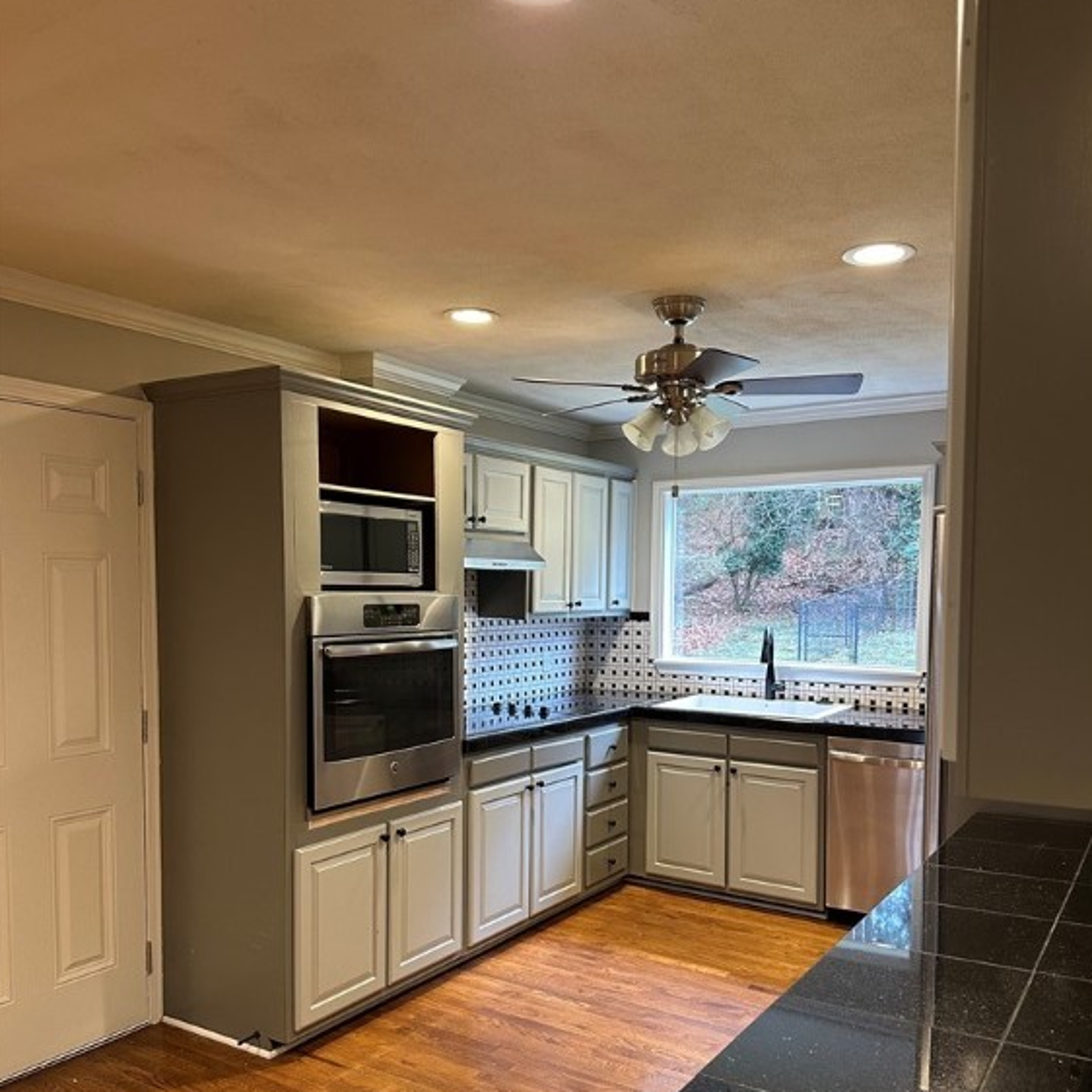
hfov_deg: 55.6
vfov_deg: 55.2
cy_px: 655
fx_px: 1035
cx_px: 552
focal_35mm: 29
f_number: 1.78
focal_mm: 6.86
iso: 250
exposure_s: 1/60
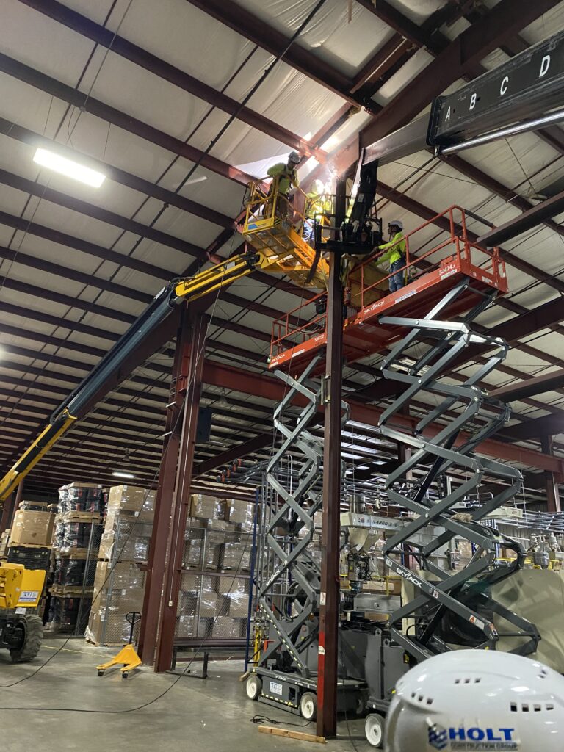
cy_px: 376
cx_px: 282
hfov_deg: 53.1
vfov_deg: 67.3
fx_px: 565
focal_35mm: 26
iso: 800
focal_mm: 4.25
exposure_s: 1/30
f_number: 1.8
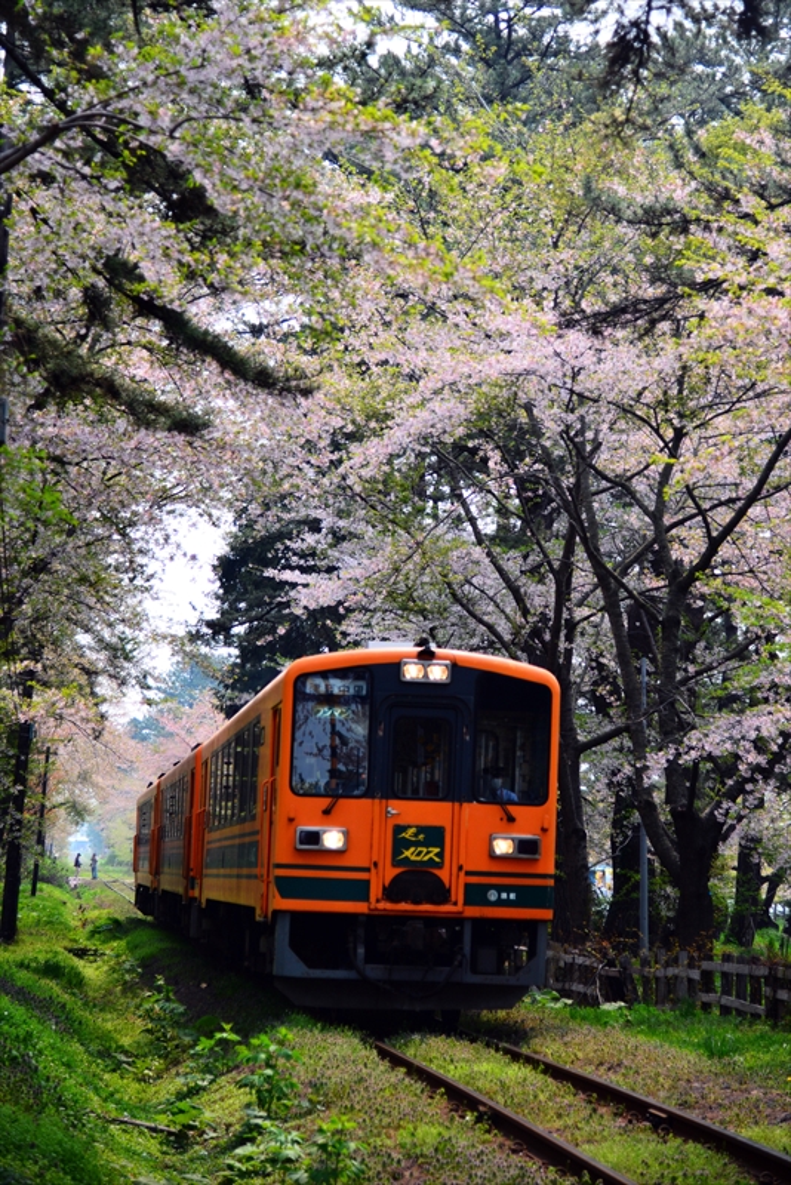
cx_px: 396
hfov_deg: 18.2
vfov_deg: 27.0
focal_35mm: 75
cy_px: 592
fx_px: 2470
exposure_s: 1/1250
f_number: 4
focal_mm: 75
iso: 400
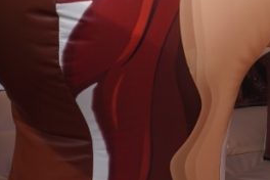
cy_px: -70
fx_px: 697
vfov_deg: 14.0
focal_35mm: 93
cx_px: 309
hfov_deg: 20.7
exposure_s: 1/320
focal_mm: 16
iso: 100
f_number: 8
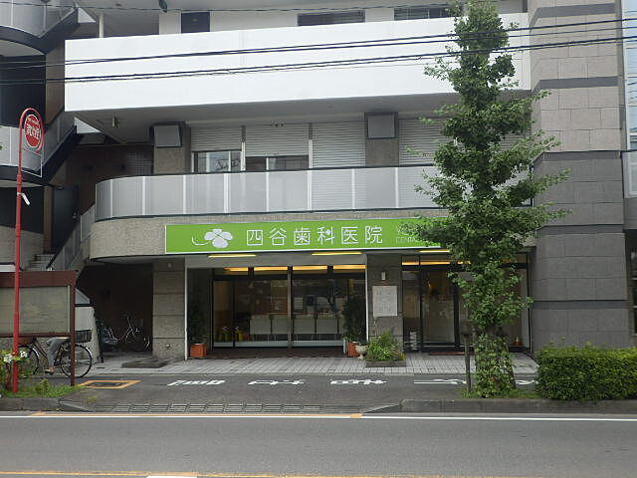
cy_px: 239
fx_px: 773
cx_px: 318
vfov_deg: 34.3
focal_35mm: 42
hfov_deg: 44.8
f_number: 4
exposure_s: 1/320
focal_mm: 7.4
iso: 80
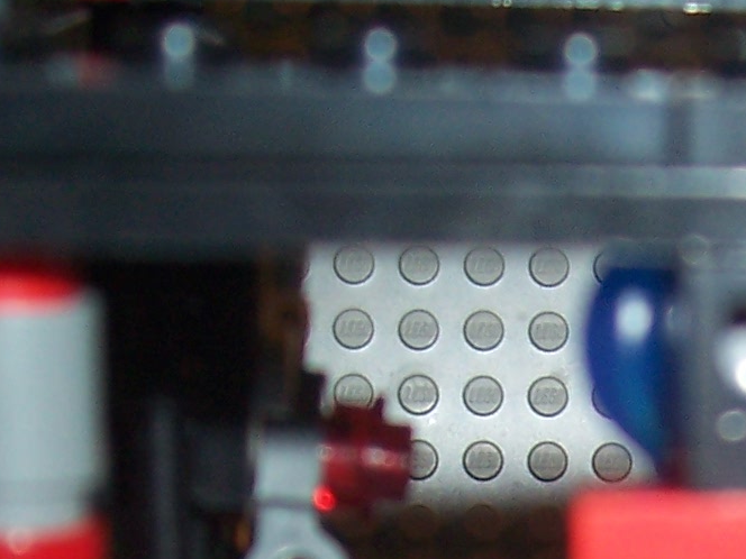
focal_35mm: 162
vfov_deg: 8.8
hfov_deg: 12.0
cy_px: 1024
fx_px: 3491
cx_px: 826
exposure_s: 1/60
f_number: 3
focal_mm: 7
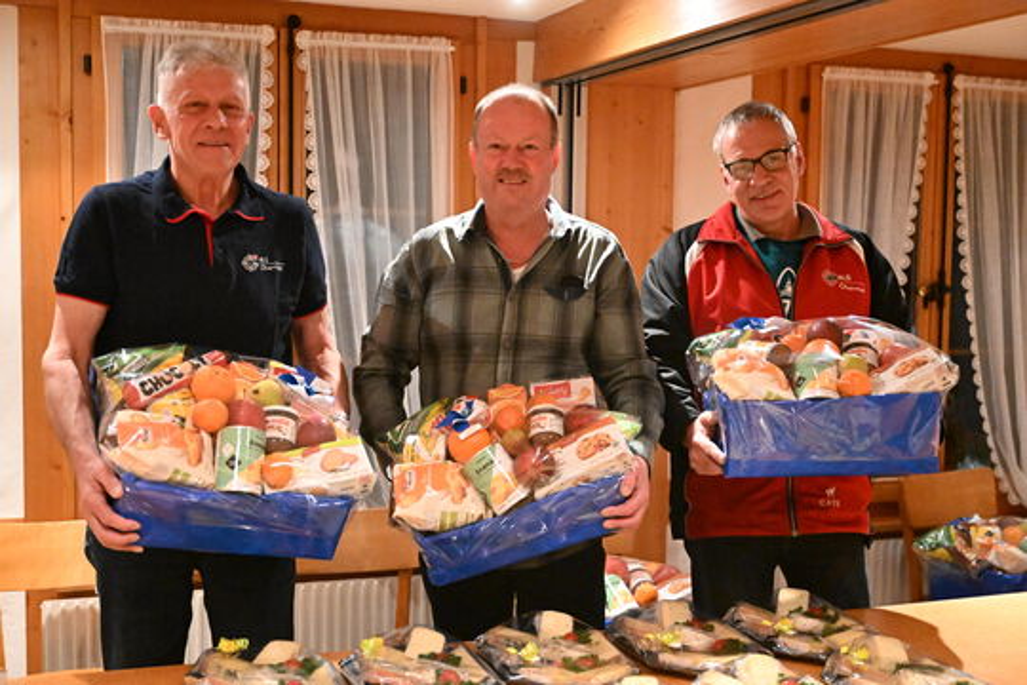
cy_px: 342
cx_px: 514
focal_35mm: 46
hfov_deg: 42.7
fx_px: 1312
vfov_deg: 29.2
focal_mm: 46
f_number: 2.8
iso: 20000
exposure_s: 1/500
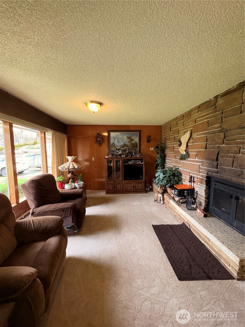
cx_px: 122
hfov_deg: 85.7
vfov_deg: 102.1
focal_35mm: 14
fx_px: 132
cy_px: 164
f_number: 2.2
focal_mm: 2.22
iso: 80
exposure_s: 1/60
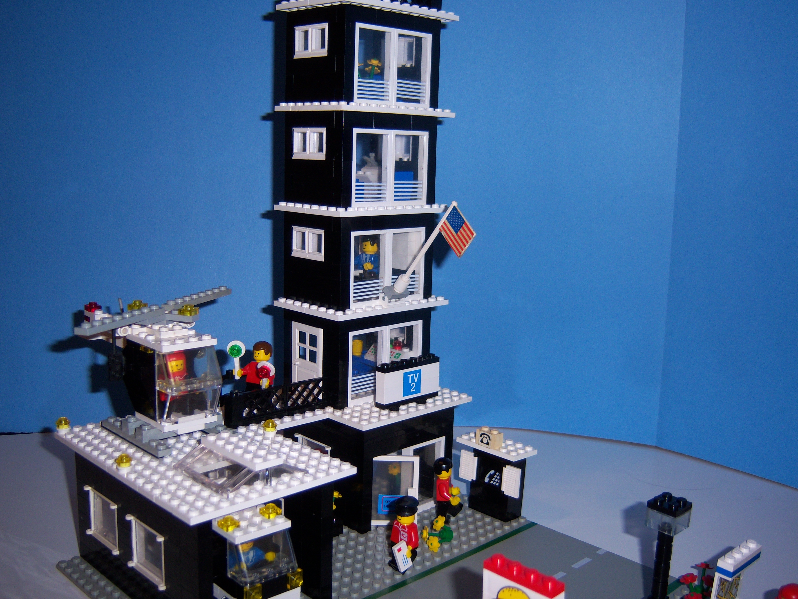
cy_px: 298
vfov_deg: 38.7
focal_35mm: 37
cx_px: 397
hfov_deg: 50.1
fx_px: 853
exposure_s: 1/60
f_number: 2.8
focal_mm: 7.5
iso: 80
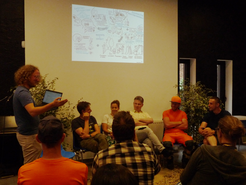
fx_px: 270
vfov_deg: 37.7
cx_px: 123
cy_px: 92
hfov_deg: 49.0
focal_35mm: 38
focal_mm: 6.3
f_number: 3.8
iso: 400
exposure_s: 1/125
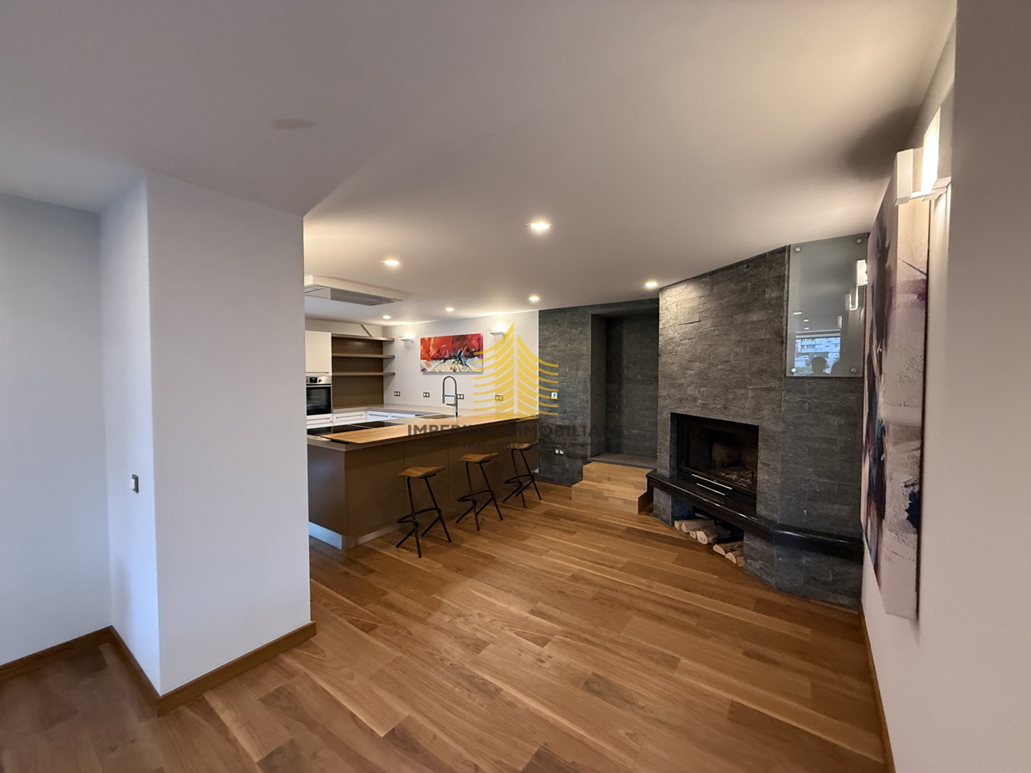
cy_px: 386
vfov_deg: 85.7
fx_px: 417
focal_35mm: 14
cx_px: 516
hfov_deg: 102.1
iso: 500
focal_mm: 2.22
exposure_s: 1/50
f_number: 2.2
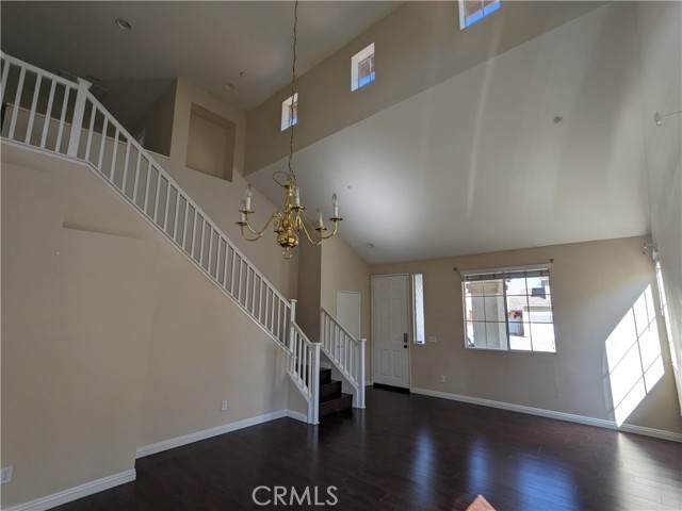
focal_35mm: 16
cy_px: 256
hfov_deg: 94.5
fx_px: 315
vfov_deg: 78.1
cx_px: 341
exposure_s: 1/164
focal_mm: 2.22
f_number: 2.2
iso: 31
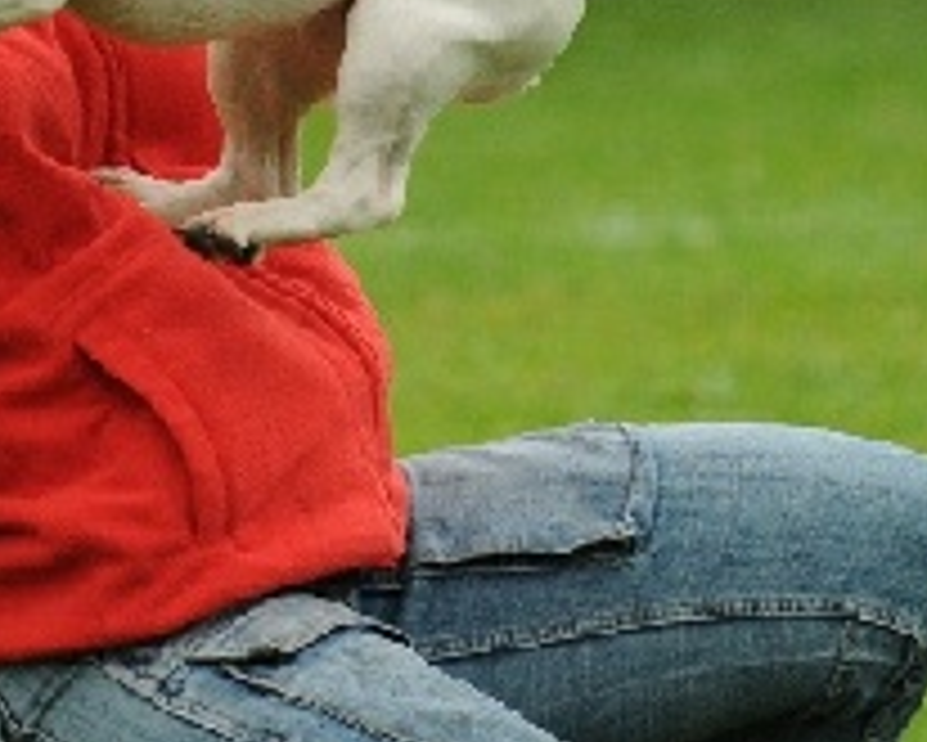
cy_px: -191
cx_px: 54
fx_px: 25417
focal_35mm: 926
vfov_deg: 1.7
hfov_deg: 2.1
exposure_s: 1/640
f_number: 2.8
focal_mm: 170
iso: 400
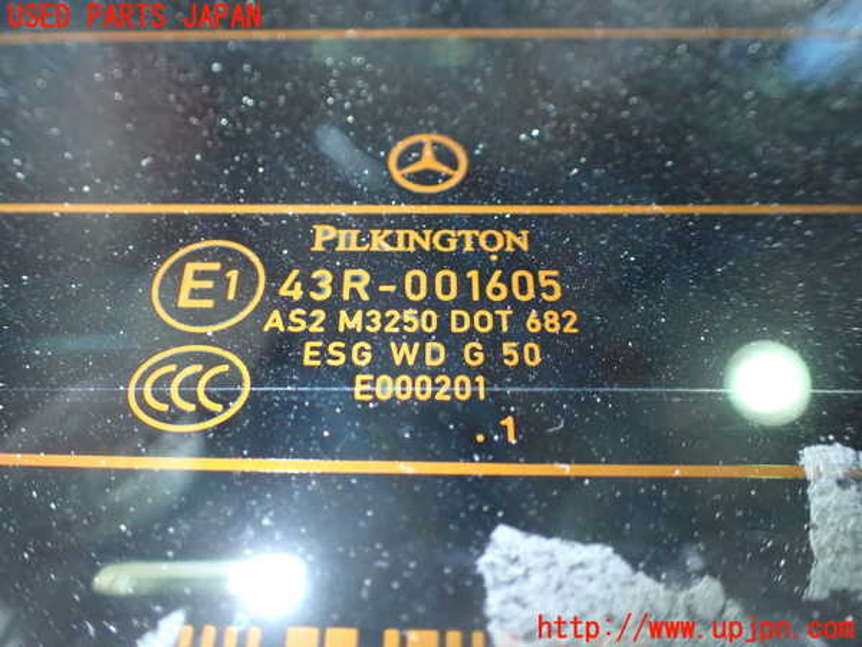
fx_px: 747
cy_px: 324
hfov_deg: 60.0
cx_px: 431
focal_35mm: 30
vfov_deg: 46.8
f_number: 2.3
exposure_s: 1/40
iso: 800
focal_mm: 5.4
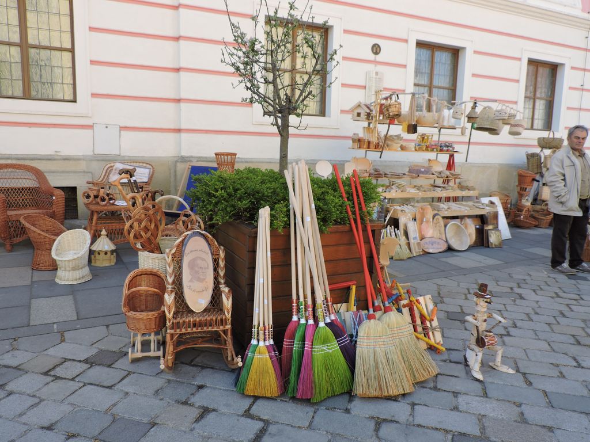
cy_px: 221
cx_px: 295
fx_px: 477
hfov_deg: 63.4
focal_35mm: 28
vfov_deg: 49.7
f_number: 3.1
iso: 100
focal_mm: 5
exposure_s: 1/320
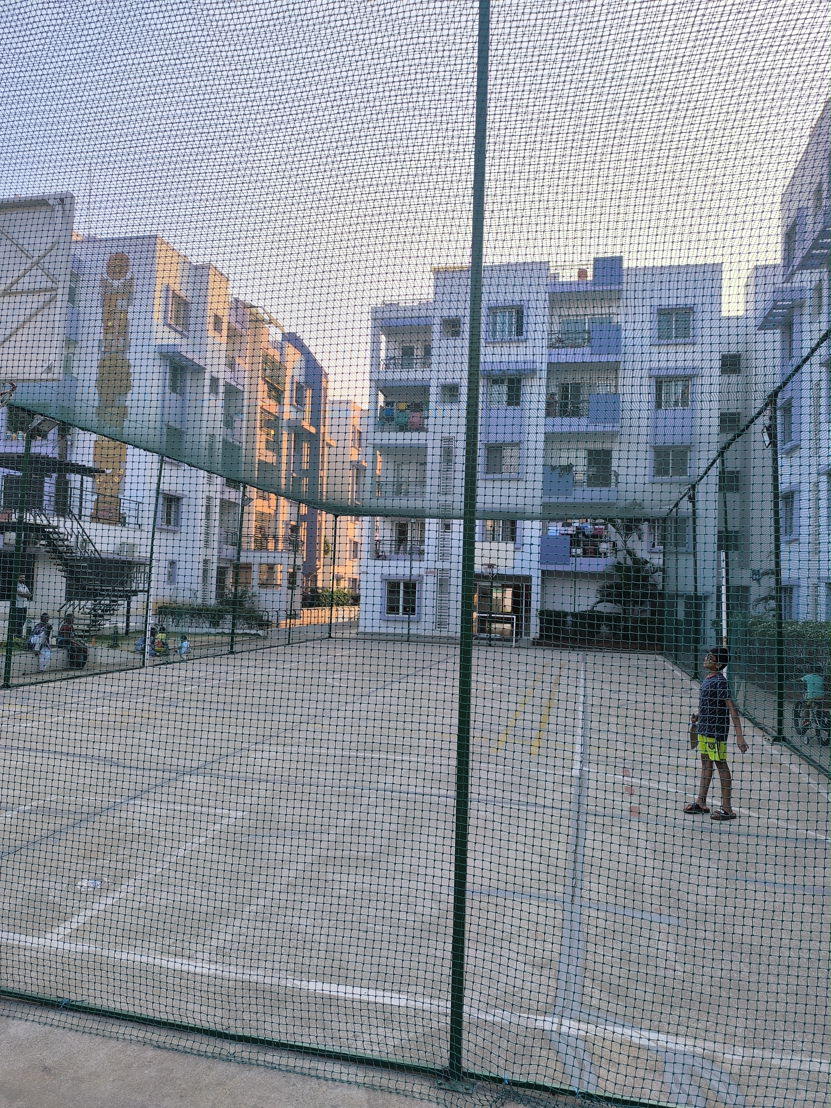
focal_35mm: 23
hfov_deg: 58.9
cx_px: 416
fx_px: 736
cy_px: 554
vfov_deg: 73.9
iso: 50
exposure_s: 1/165
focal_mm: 6.14
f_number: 1.65
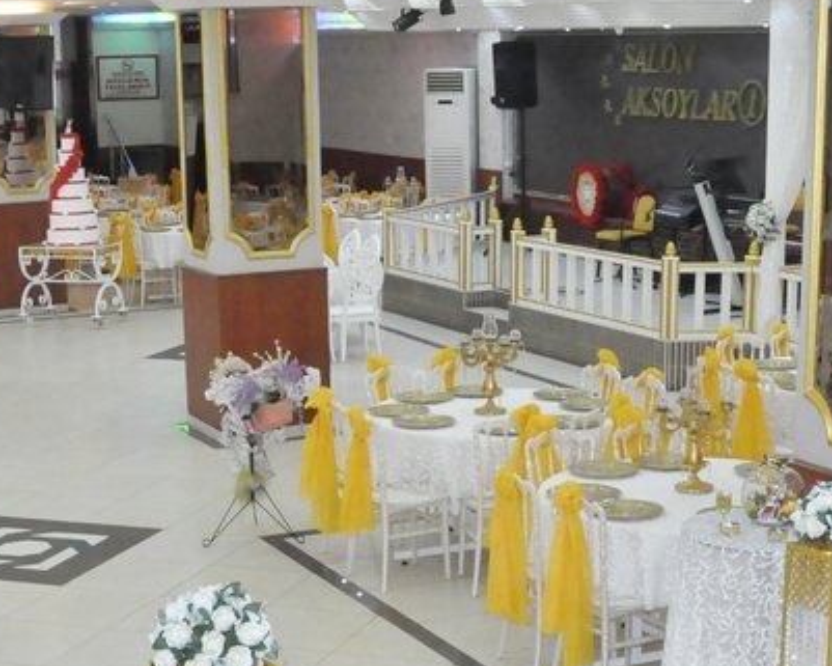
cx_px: 371
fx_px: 1798
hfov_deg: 26.0
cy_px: 564
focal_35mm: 73
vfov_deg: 20.7
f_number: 8
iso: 3200
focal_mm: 18
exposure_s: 1/100
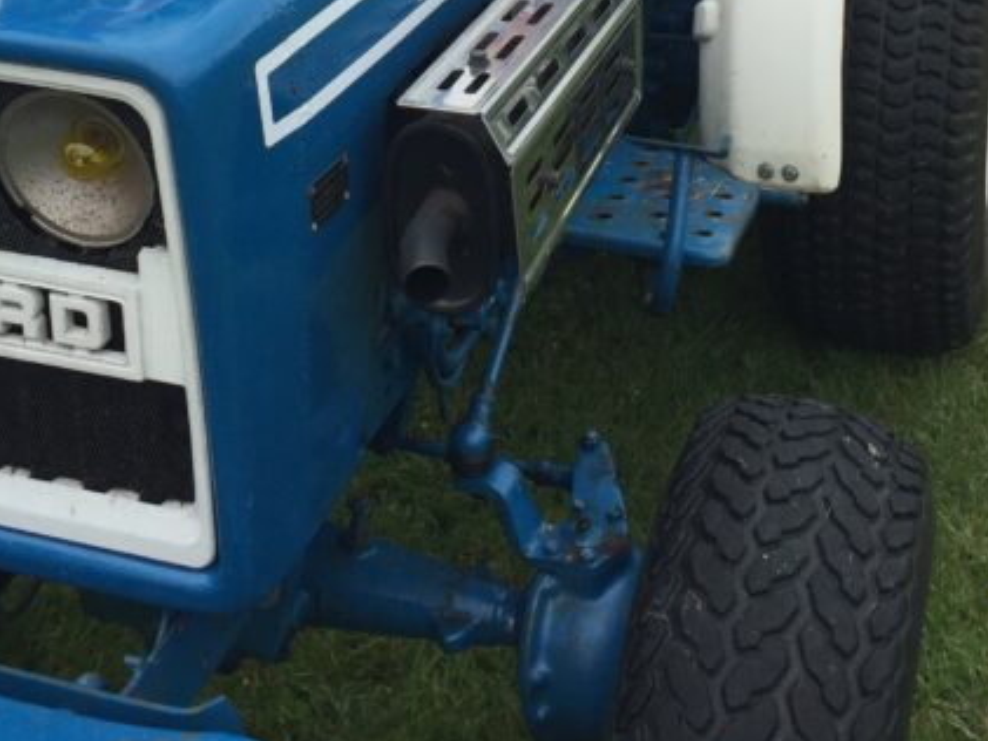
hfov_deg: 31.2
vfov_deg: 21.8
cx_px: 447
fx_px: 1770
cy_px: -171
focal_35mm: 62
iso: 32
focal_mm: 4.15
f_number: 2.2
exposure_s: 1/1068
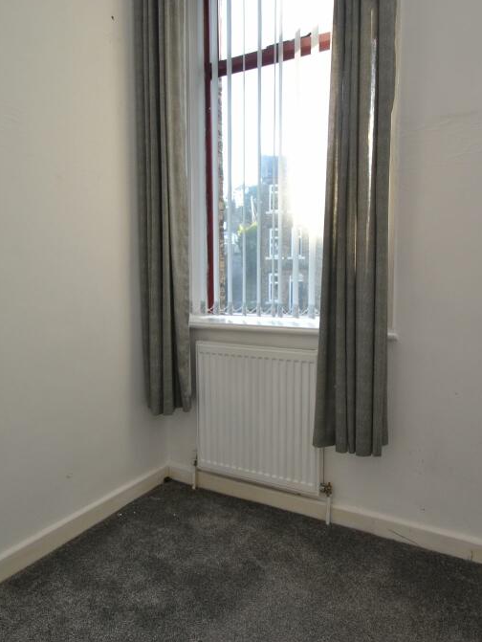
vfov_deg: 76.4
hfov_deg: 60.9
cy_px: 319
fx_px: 408
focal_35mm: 22
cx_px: 272
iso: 400
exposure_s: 1/125
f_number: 5.6
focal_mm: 10
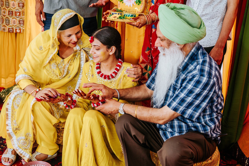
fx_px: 346
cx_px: 124
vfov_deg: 27.0
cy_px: 83
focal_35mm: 50
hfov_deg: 39.6
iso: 1000
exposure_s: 1/250
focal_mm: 50
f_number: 3.2
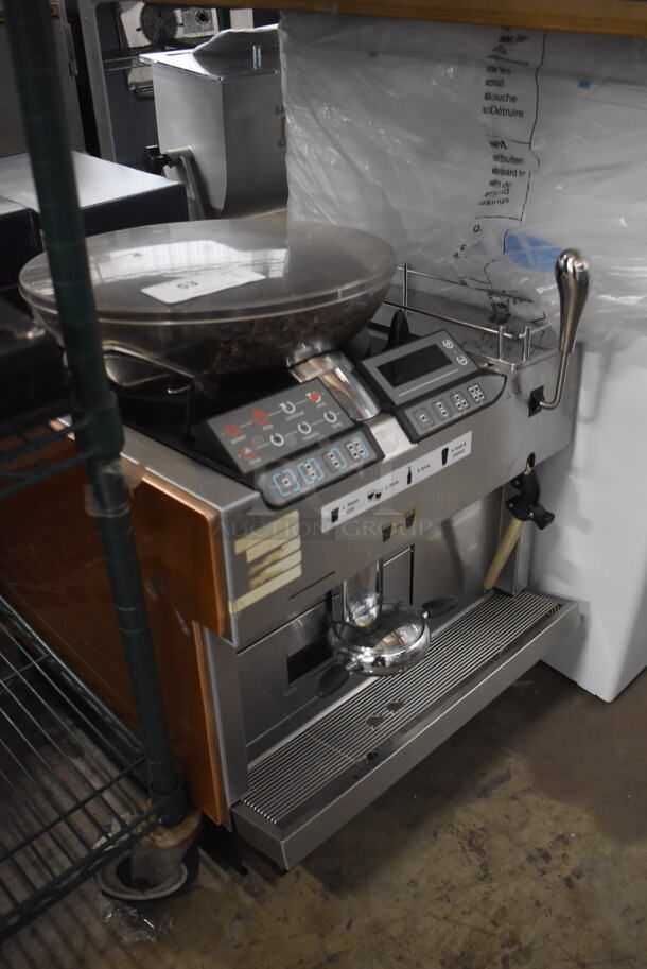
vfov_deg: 59.5
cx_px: 324
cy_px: 484
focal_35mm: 32
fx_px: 848
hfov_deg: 41.8
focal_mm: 21
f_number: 3.8
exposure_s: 1/30
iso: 2800
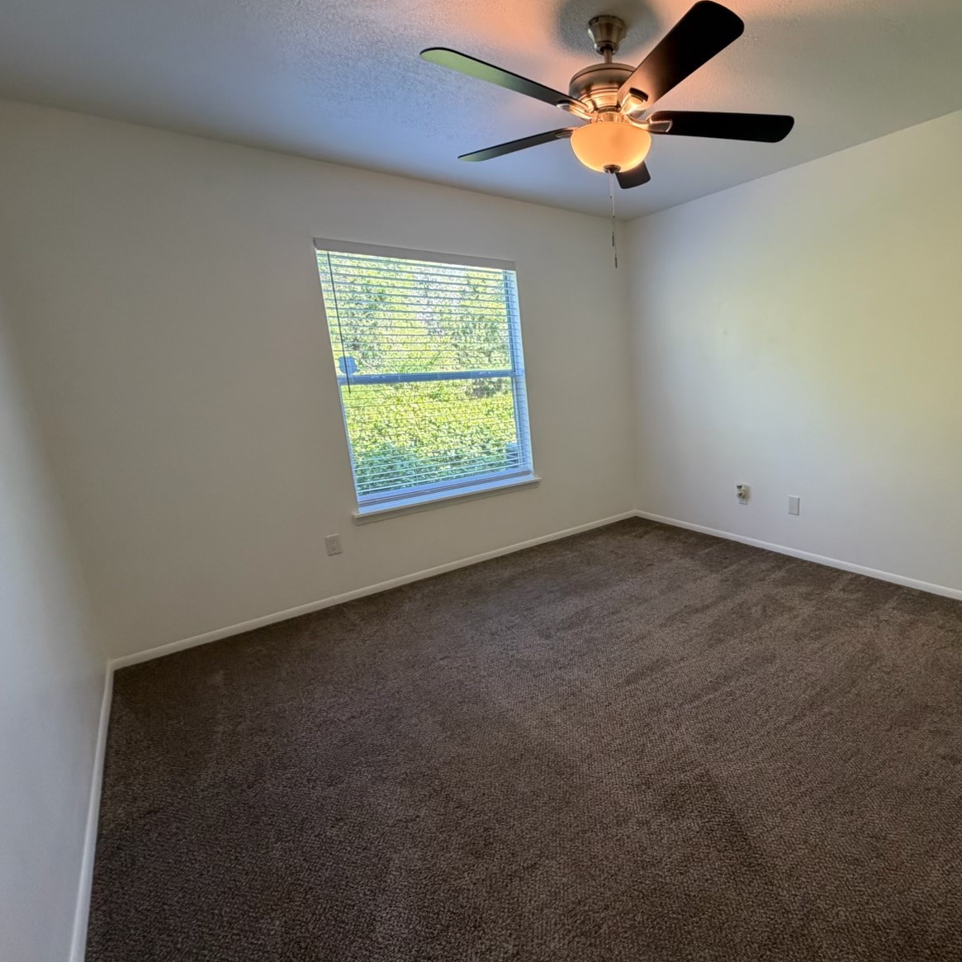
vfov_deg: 84.0
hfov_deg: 81.2
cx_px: 641
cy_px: 487
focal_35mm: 17
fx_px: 535
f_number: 2.2
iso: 250
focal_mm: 2.22
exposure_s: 1/120
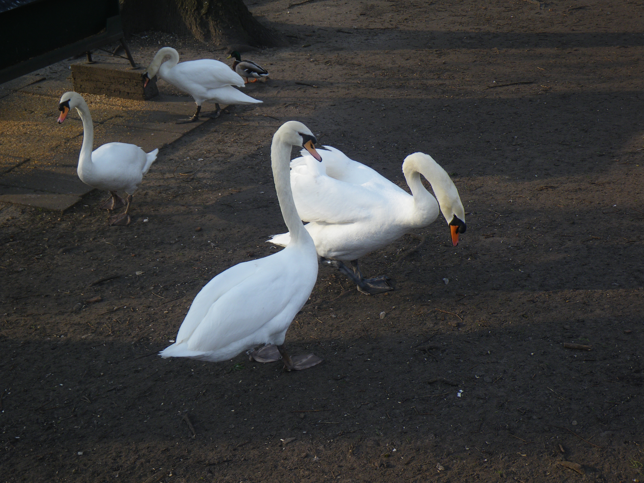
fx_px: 781
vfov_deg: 34.3
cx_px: 322
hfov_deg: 44.8
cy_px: 242
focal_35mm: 42
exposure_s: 1/80
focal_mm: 7.5
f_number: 4.2
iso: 50
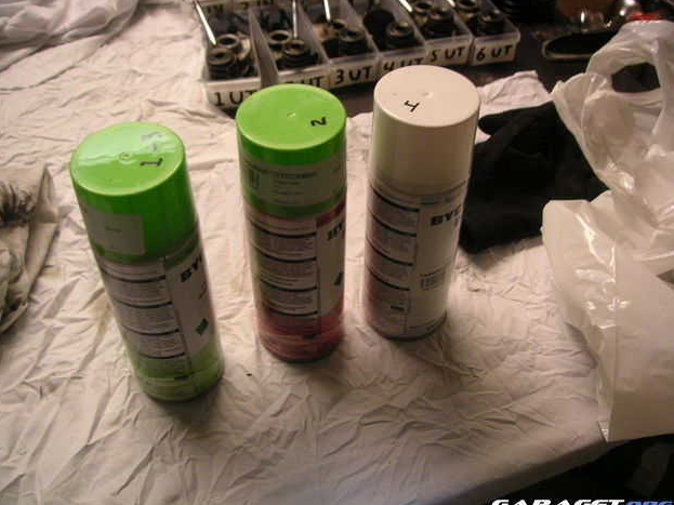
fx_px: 740
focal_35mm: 38
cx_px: 330
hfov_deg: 49.0
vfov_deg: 37.7
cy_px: 256
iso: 100
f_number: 2.8
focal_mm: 5.7
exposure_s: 1/30
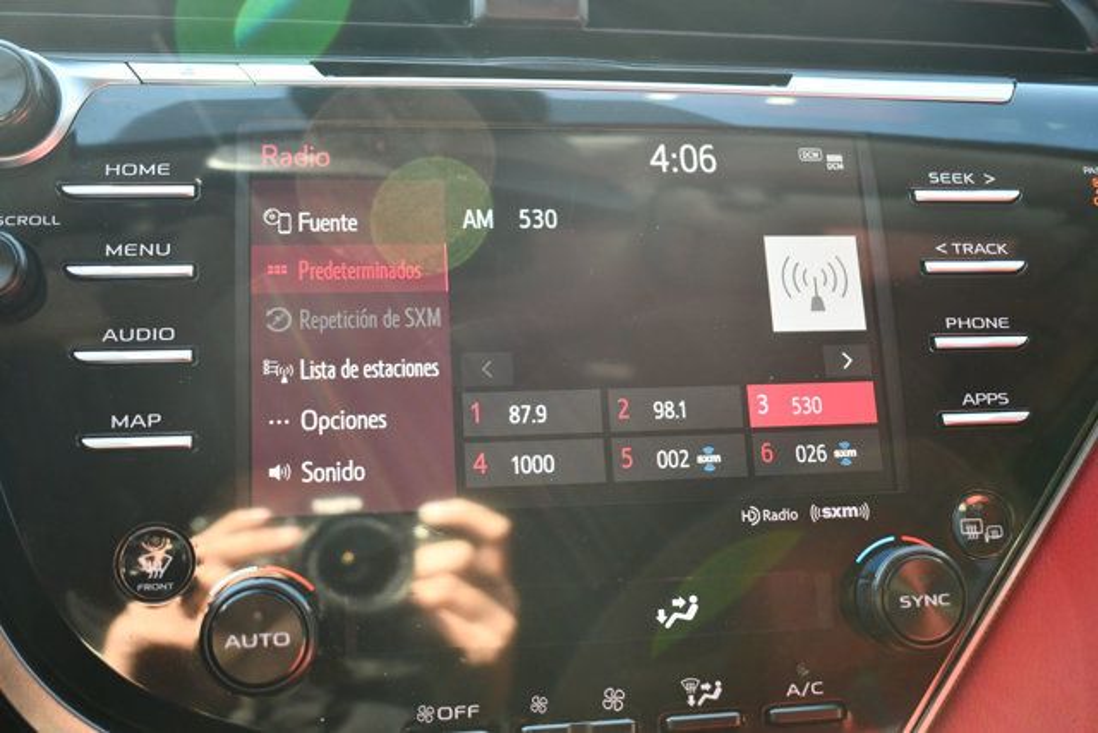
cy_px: 366
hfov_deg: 49.5
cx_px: 549
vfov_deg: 34.2
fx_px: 1190
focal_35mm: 39
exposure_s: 1/125
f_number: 4
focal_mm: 26
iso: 800
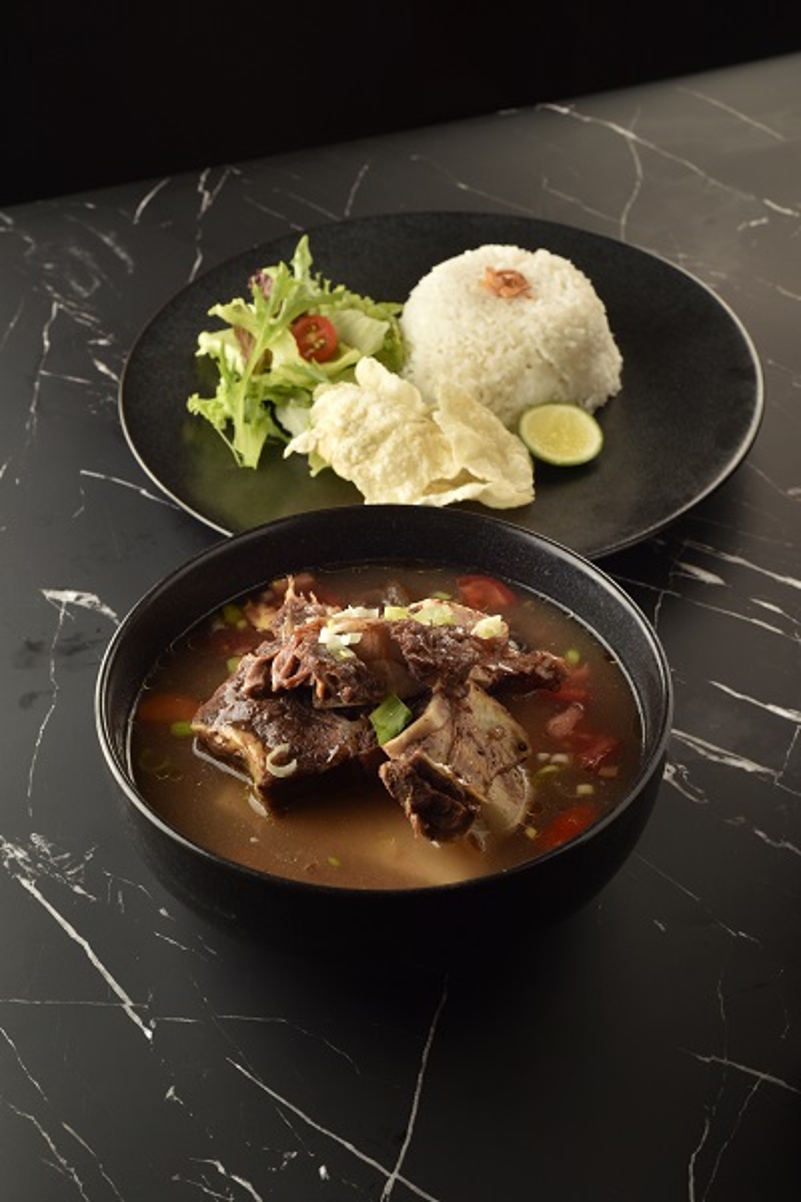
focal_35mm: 50
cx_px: 400
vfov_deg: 39.6
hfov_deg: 27.0
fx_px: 1669
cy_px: 601
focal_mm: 50
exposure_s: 1/100
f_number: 11
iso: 400
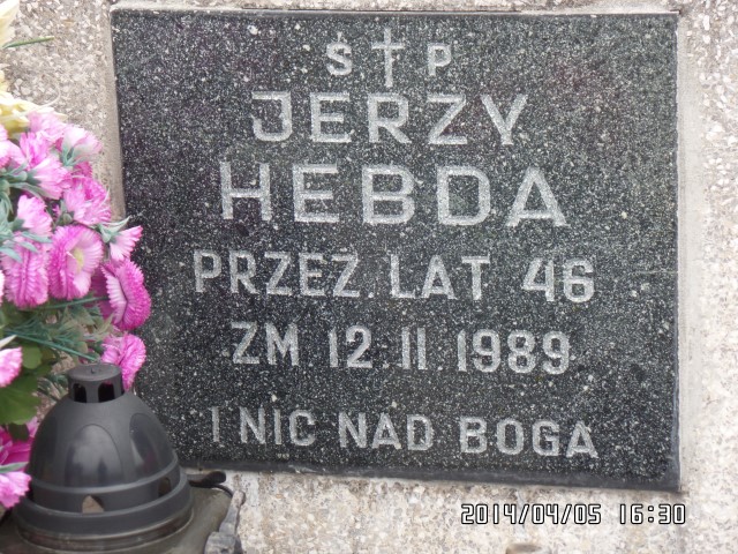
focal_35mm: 141
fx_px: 3006
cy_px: 277
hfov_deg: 14.0
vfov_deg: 10.5
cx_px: 369
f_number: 4.2
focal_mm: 25.2
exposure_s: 1/60
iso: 200
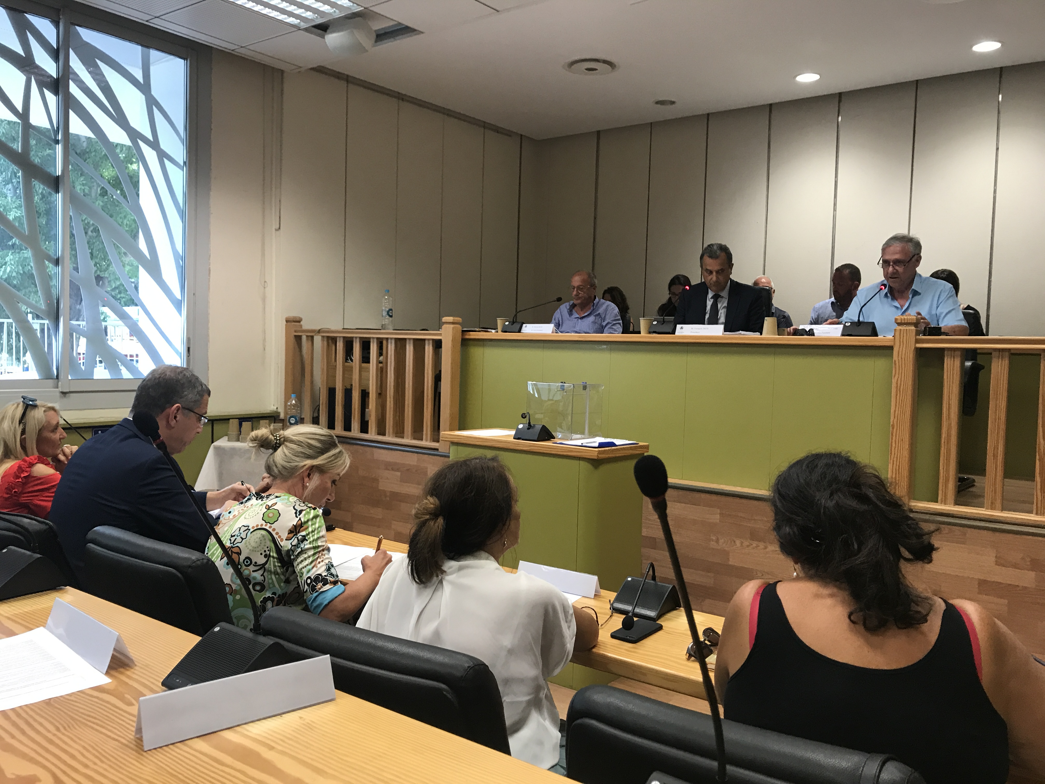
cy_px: 392
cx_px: 522
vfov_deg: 49.7
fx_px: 845
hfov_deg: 63.4
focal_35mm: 28
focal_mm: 3.99
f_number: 1.8
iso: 40
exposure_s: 1/33
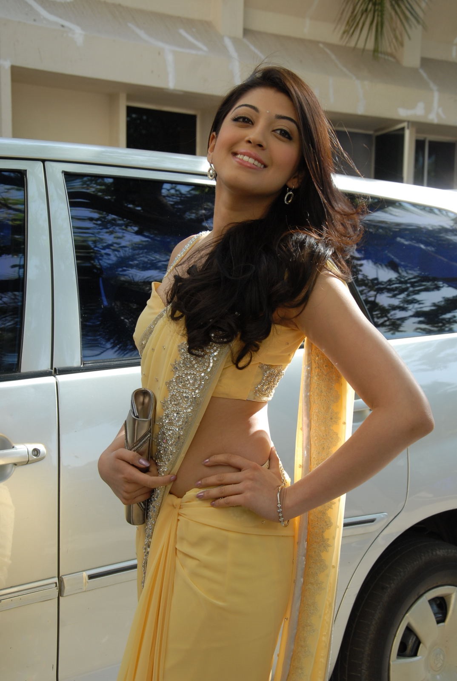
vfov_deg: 35.0
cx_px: 228
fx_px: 1080
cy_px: 340
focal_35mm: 57
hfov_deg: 23.9
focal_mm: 38
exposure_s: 1/125
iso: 320
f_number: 8
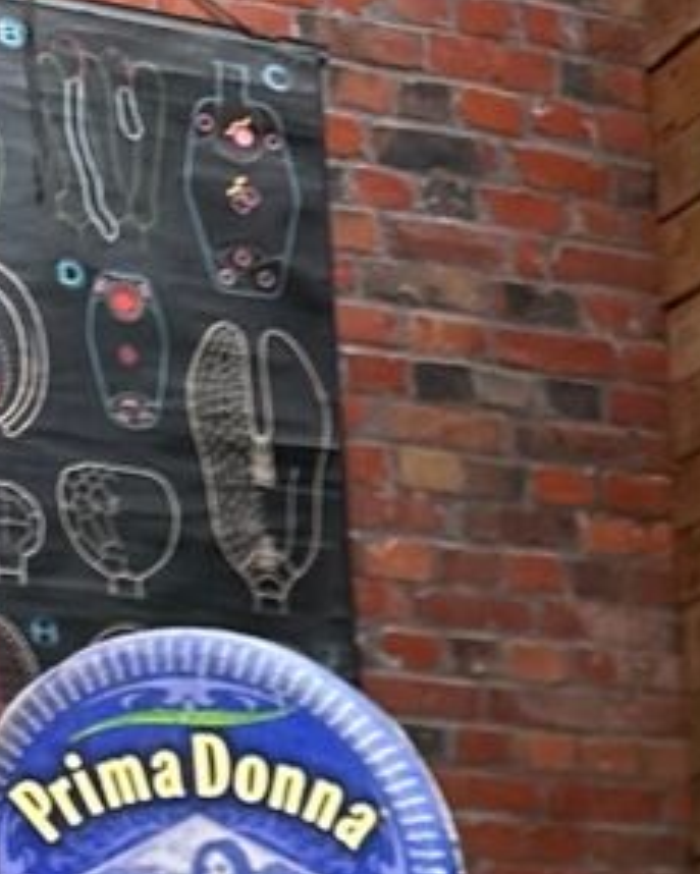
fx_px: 4271
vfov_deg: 9.6
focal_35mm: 165
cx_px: 1975
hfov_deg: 8.2
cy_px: 2460
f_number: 1.78
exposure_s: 1/220
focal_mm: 6.86
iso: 64
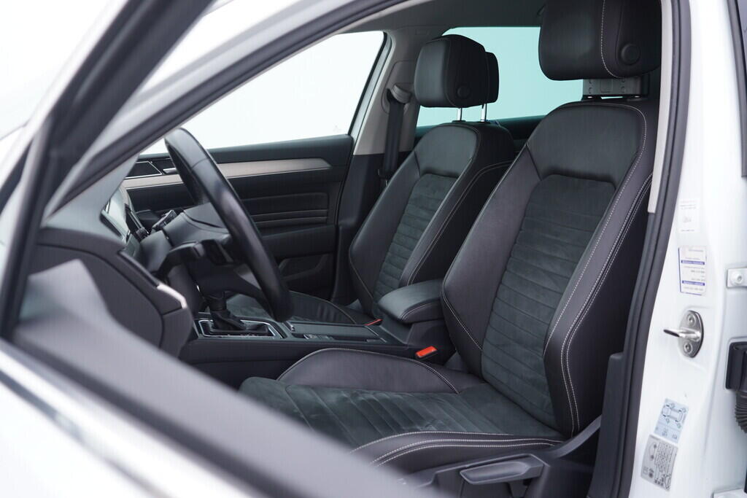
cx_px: 374
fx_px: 747
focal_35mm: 36
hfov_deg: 53.1
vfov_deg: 36.9
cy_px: 249
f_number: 3.2
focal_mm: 24
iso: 125
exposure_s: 1/50
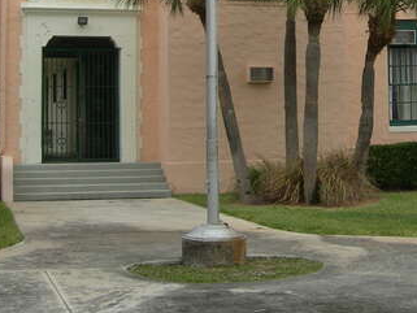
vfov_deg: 15.9
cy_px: -18
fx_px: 1097
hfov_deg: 21.3
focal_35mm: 91
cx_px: 338
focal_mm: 7.8
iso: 50
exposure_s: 1/506
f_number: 4.8
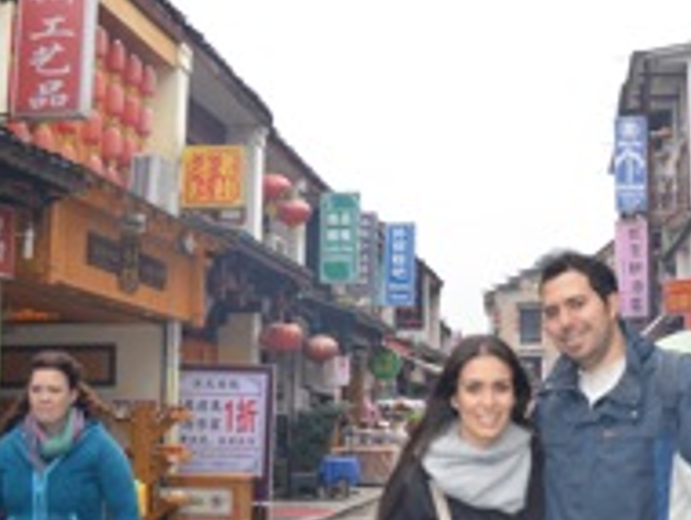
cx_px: 611
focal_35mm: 60
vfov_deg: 24.5
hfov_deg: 30.8
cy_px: 264
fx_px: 1199
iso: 100
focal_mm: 18
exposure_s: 1/200
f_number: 4.5
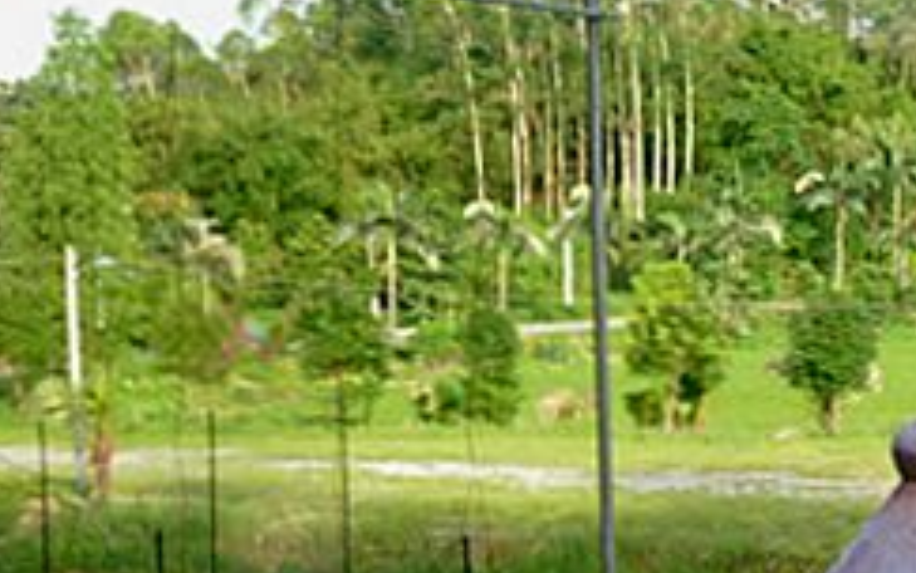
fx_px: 2522
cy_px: 356
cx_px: 1429
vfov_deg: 13.0
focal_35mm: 101
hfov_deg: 18.0
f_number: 3.5
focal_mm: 5.2
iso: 80
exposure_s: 1/100
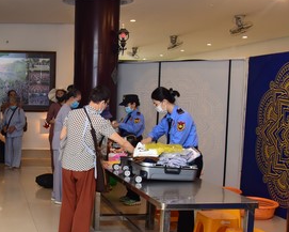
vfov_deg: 28.1
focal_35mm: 54
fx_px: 462
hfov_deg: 32.5
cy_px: 133
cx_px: 14
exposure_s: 1/50
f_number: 5
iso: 1250
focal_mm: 24
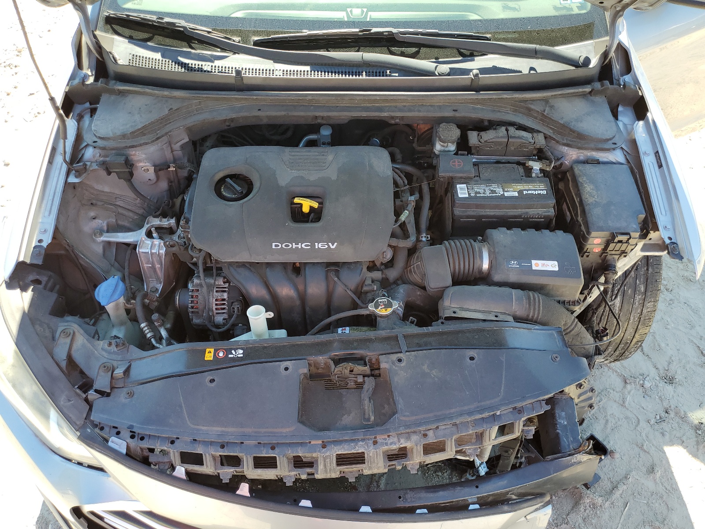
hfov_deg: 67.3
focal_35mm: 26
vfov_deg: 53.1
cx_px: 352
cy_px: 264
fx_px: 530
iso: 50
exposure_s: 1/312
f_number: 1.5
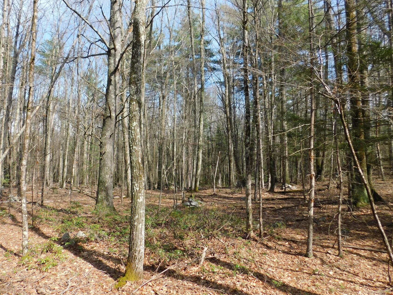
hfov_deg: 63.2
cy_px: 127
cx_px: 171
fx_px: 318
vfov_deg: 49.6
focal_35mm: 28
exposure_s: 1/500
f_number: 3
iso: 125
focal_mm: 4
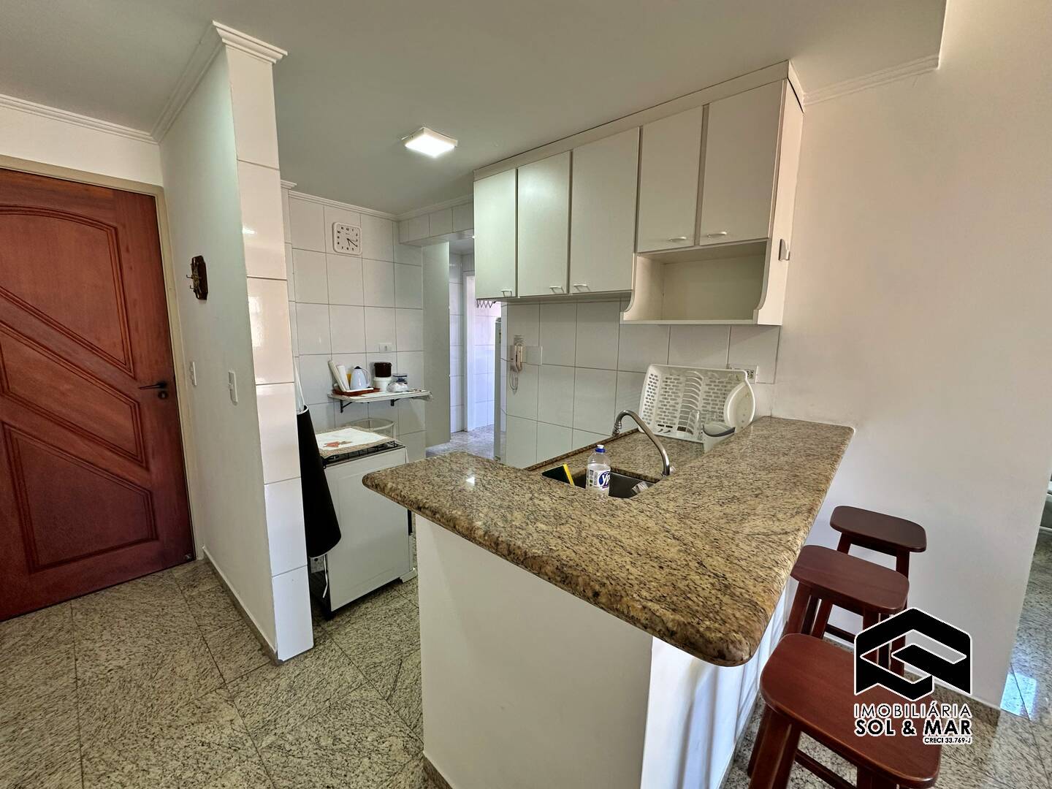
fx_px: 425
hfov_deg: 102.1
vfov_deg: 85.7
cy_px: 394
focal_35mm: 14
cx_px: 526
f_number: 2.2
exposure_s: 1/120
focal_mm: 2.22
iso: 200
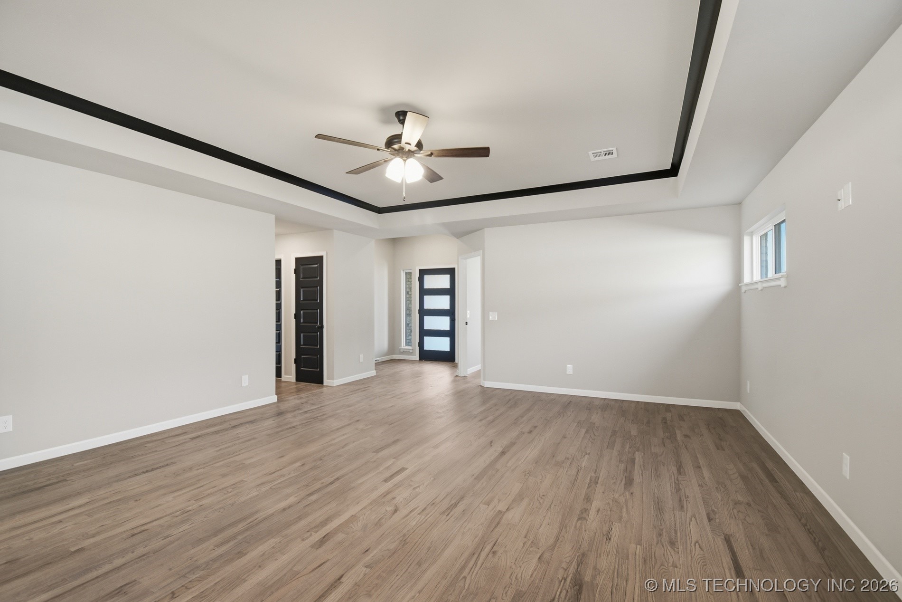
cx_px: 451
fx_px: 376
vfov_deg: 77.3
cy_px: 301
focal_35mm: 15
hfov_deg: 100.4
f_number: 13
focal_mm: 10
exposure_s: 1/13
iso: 250
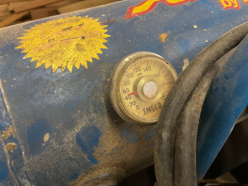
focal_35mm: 31
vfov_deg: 45.4
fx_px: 222
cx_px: 116
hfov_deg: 58.3
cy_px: 87
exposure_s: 1/30
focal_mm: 3
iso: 320
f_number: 1.8
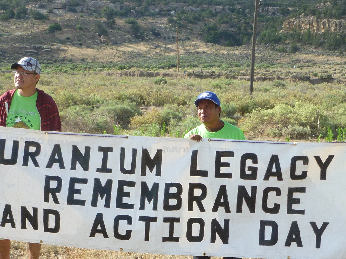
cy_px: 191
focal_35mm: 78
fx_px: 780
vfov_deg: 18.8
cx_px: 172
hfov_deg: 25.0
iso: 100
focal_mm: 6.9
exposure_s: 1/500
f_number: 3.7
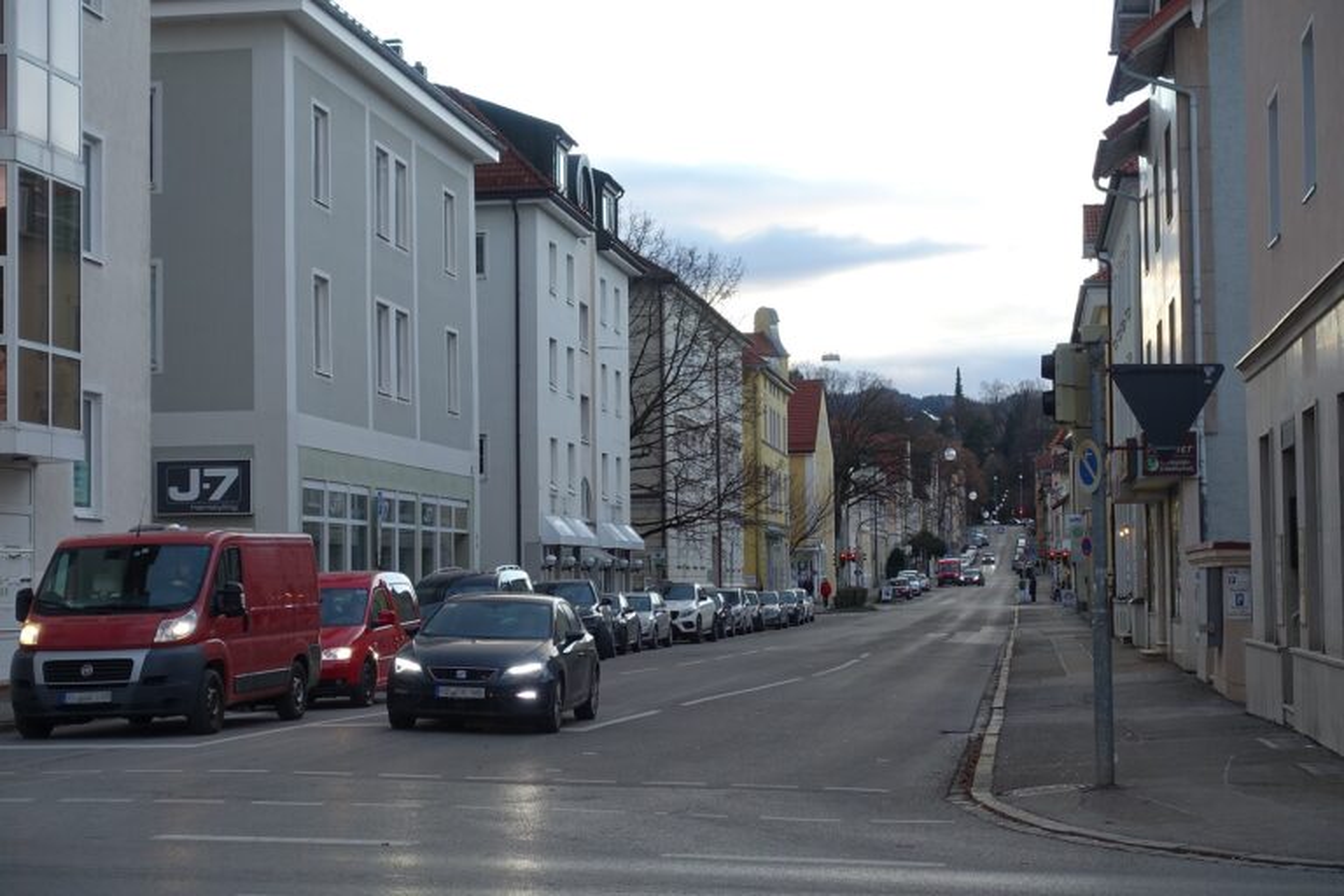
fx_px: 2576
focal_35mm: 69
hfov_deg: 29.2
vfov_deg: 19.7
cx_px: 672
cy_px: 448
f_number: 4
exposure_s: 1/100
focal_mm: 25.26
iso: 125
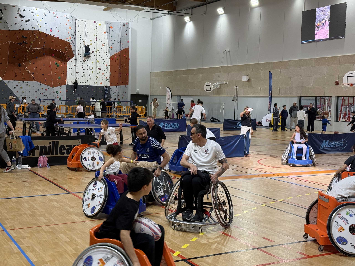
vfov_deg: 30.3
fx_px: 492
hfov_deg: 39.7
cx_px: 178
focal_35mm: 48
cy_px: 133
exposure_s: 1/121
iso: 80
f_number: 1.78
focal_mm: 6.76
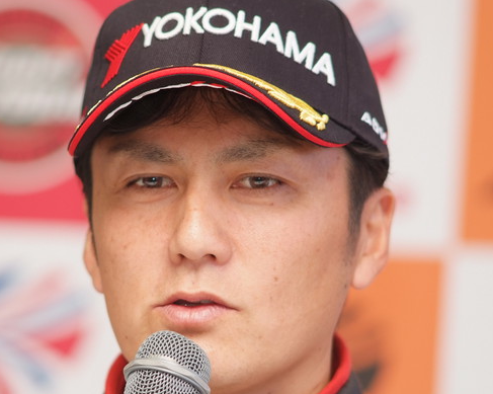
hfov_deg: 5.2
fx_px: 5468
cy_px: 234
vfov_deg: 4.1
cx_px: 192
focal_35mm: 375
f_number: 2.8
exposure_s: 1/125
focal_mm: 180
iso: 400
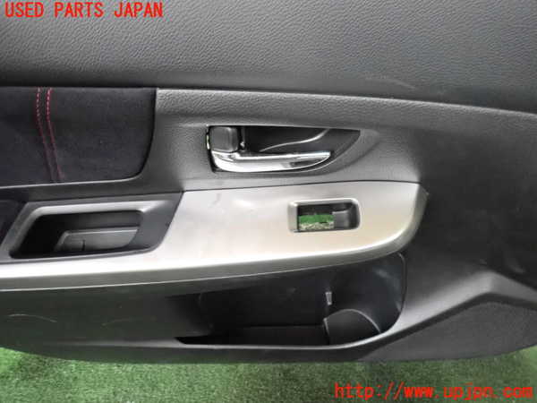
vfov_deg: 54.9
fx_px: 388
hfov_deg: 69.4
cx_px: 268
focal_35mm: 25
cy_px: 202
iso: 2500
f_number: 2
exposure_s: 1/160
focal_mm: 4.5
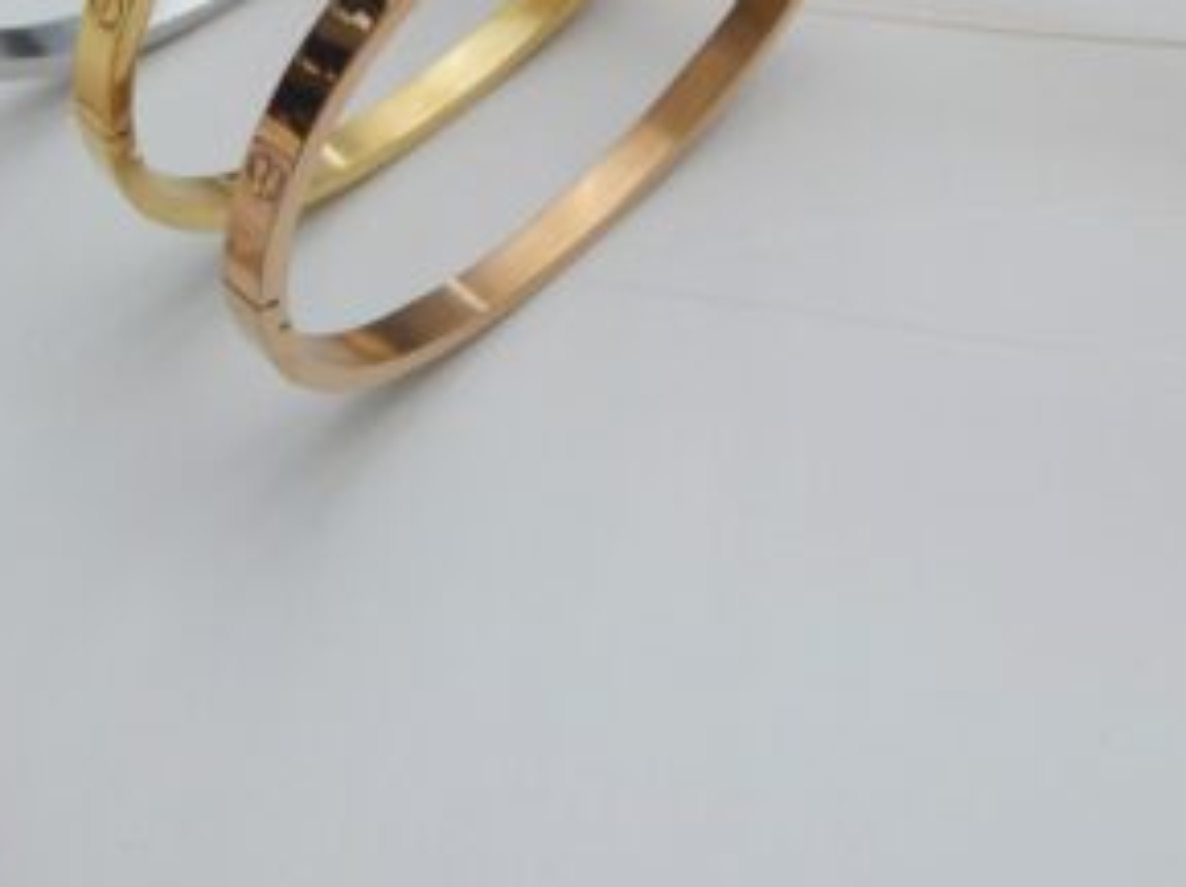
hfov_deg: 24.4
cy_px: -29
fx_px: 2703
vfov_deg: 18.1
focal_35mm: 79
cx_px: 263
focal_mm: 6.8
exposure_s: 1/30
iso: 220
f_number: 3.4
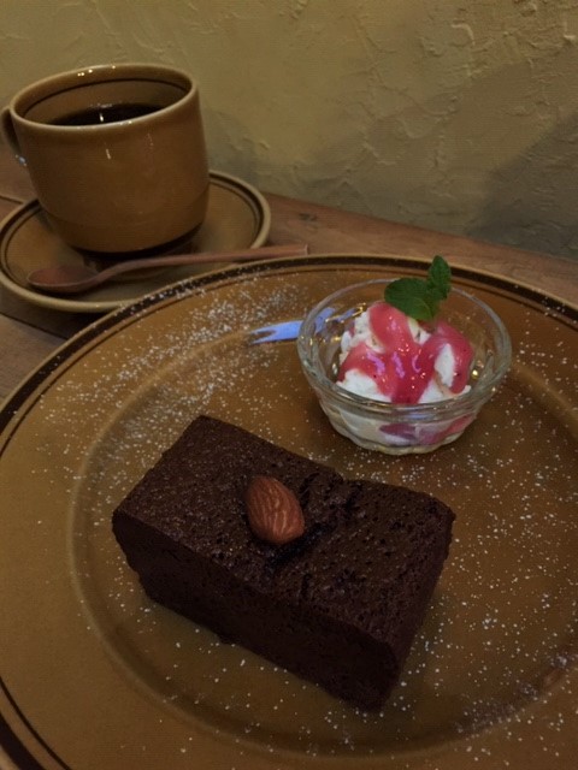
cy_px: 385
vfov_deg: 61.7
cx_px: 289
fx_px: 646
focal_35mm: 29
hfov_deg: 48.2
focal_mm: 4.15
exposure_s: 1/30
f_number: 2.2
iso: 250
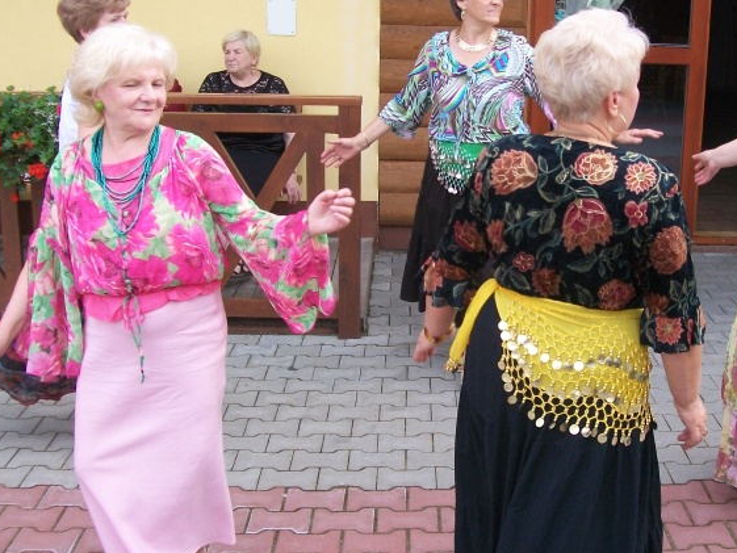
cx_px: 457
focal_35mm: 48
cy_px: 242
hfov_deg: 39.4
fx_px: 1022
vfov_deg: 30.2
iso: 80
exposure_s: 1/160
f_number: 2.7
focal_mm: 6
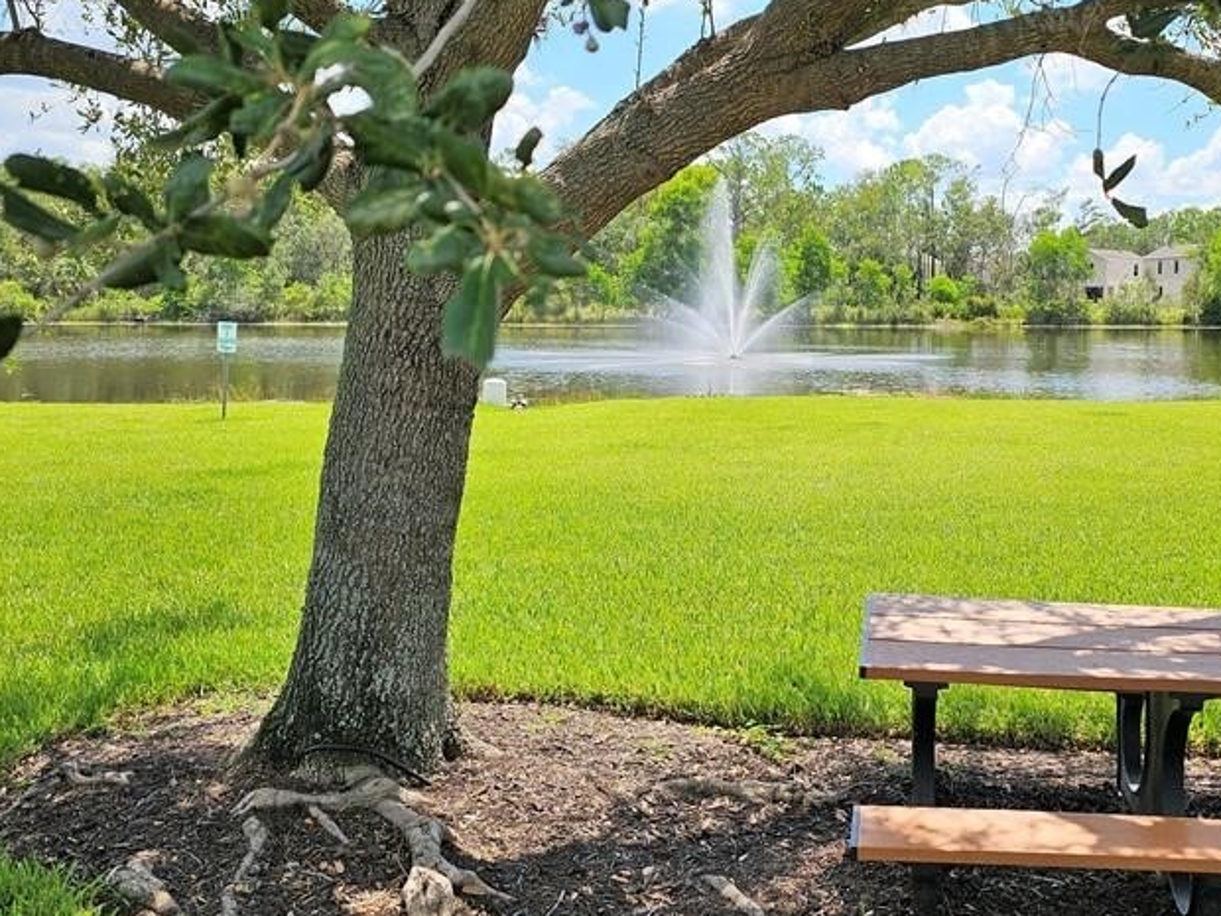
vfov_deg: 37.7
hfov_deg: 48.4
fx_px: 1340
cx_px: 778
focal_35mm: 38
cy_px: 400
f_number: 1.7
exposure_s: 1/611
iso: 10
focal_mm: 6.3
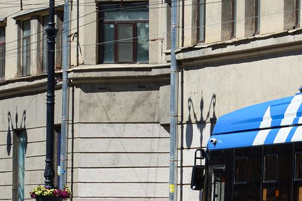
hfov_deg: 6.9
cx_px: 440
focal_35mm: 293
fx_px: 2457
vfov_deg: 4.7
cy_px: 124
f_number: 6.3
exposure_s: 1/640
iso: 100
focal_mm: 62
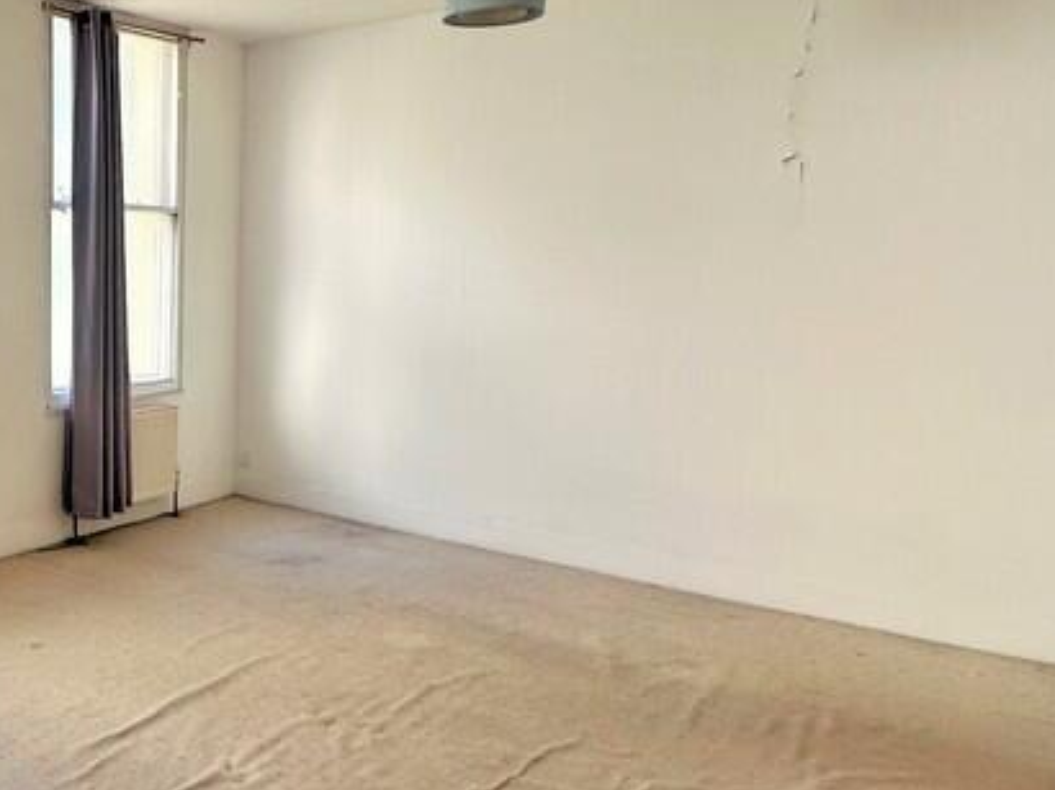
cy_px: 389
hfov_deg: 43.9
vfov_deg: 40.7
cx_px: -28
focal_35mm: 35
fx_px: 1066
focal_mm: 2.22
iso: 50
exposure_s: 1/99
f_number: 2.2
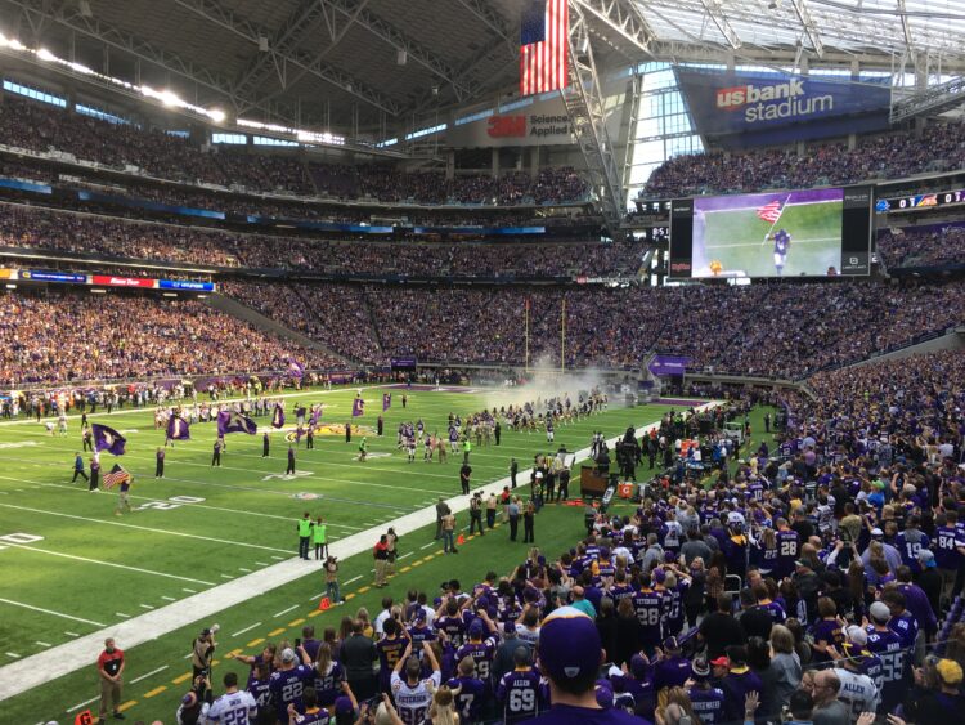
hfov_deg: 61.6
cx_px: 482
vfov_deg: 48.3
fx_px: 809
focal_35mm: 29
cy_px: 362
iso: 25
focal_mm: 4.15
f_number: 2.2
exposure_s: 1/146
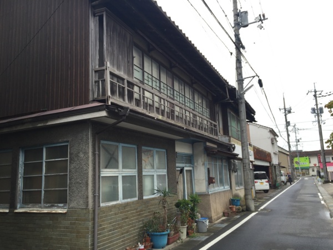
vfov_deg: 48.2
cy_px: 125
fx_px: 279
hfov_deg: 61.7
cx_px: 166
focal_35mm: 29
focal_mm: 4.15
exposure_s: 1/249
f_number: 2.2
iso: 32
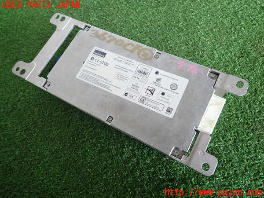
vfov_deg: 54.9
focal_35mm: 25
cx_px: 132
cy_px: 99
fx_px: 191
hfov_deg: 69.4
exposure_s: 1/60
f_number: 2
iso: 160
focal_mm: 4.5
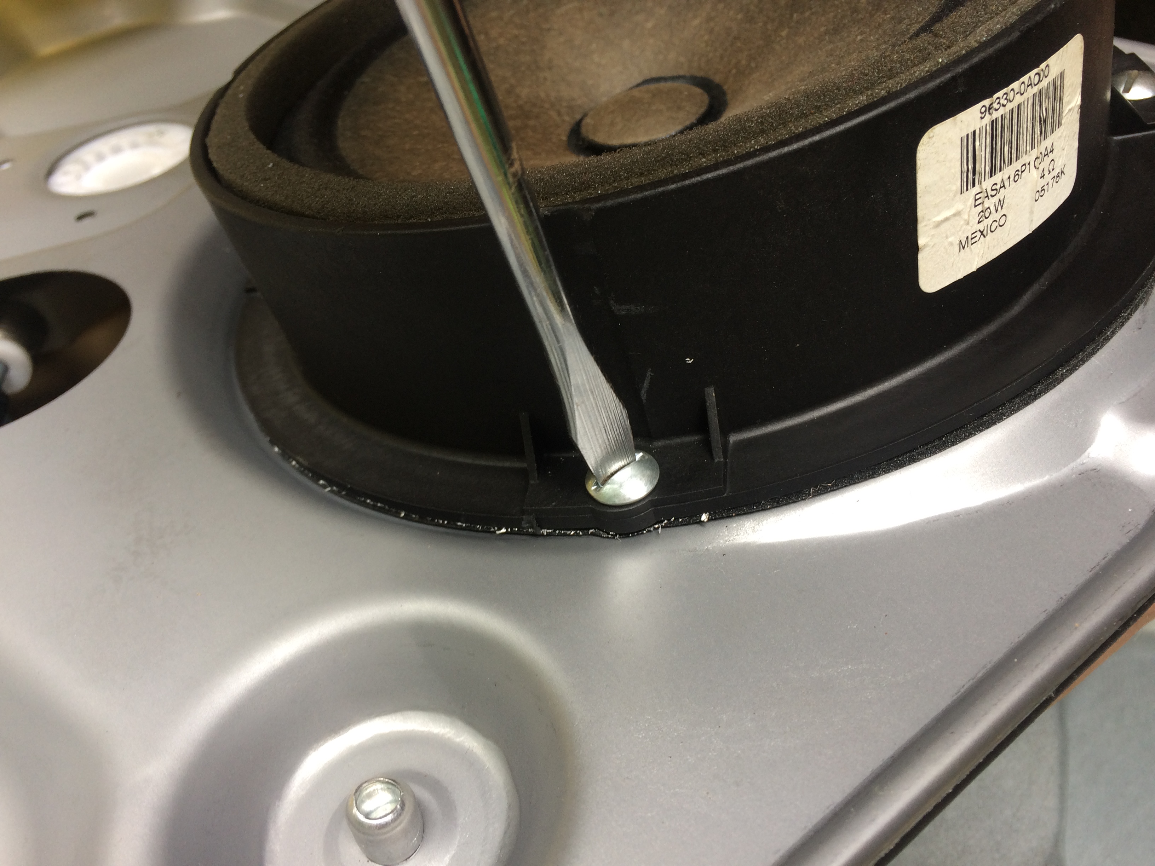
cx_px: 578
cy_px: 433
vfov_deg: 48.2
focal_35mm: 29
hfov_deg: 61.7
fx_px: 968
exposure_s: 1/60
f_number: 2.2
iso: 40
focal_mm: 4.15
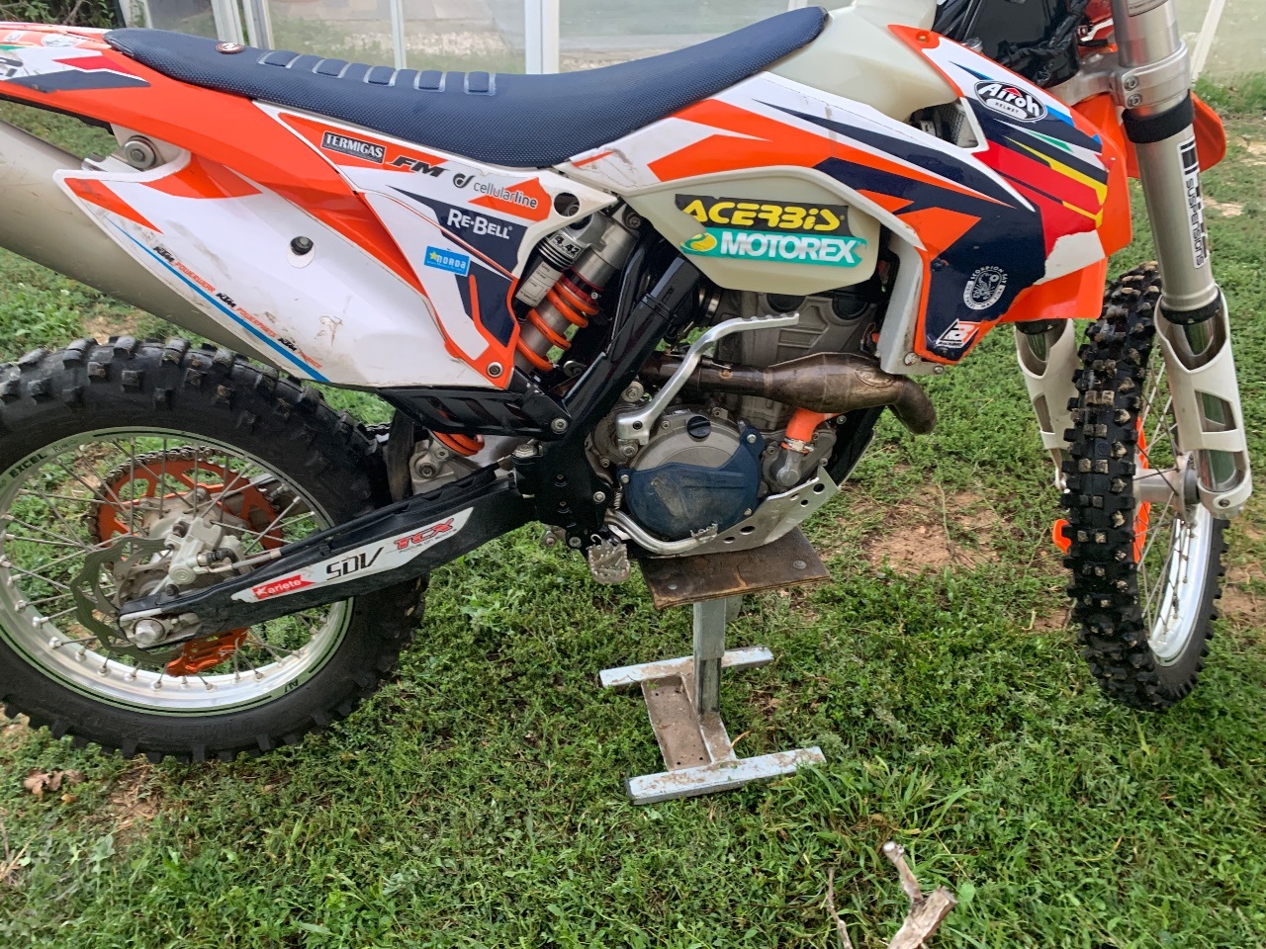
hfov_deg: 67.3
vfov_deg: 53.1
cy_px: 474
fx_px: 951
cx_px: 633
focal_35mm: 26
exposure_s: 1/60
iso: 160
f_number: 1.8
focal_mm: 4.25
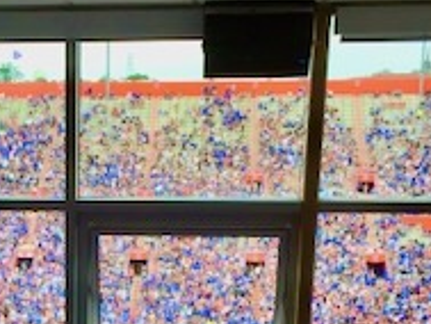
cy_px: 438
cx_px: 36
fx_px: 1221
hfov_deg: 19.6
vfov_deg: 14.4
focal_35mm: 98
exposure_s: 1/191
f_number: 2.2
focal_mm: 4.15
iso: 32
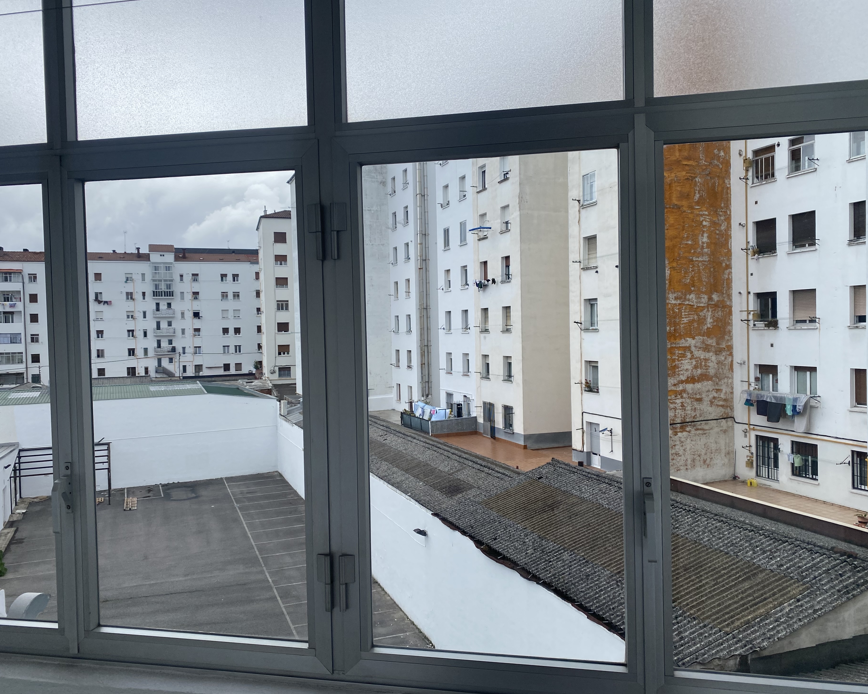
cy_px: 351
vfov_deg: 51.5
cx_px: 438
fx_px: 719
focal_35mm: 28
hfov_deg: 62.2
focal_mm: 4.25
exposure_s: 1/1585
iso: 32
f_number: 1.8
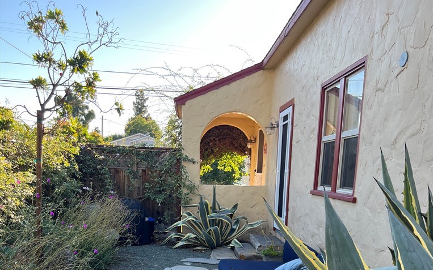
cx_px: 217
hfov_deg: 52.7
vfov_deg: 32.2
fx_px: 437
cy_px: 259
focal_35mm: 37
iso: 50
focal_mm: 5.7
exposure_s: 1/493
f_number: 1.5
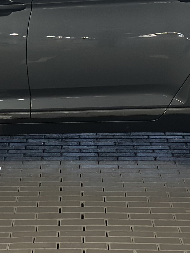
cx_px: 32
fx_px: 1318
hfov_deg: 8.2
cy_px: 33
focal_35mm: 180
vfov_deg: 10.9
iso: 320
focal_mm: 6.86
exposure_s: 1/50
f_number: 1.78
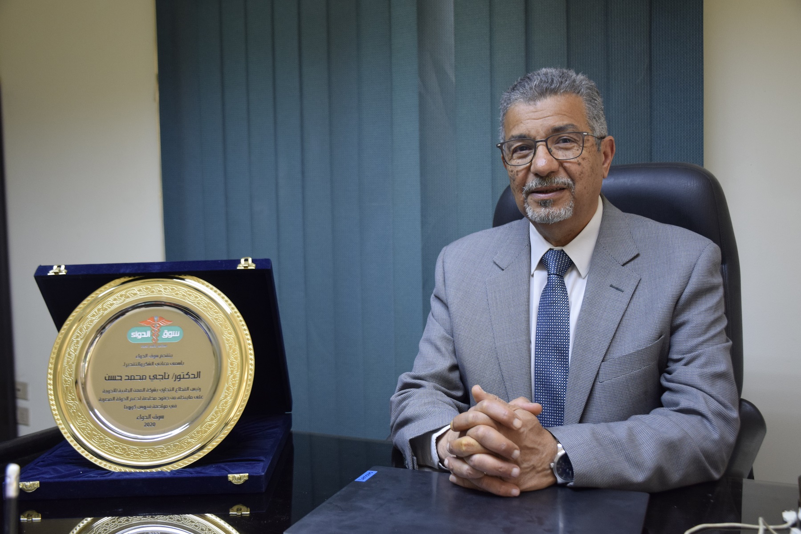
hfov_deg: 55.1
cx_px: 400
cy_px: 267
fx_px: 768
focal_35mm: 34
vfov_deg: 38.4
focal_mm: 23
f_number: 3.8
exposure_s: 1/40
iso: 800
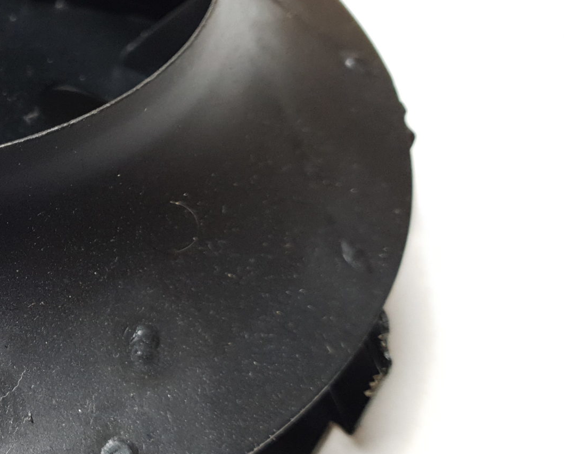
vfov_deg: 25.0
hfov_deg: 27.8
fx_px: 1024
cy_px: 234
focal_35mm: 61
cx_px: -79
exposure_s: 1/50
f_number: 1.5
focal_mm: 4.3
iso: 160
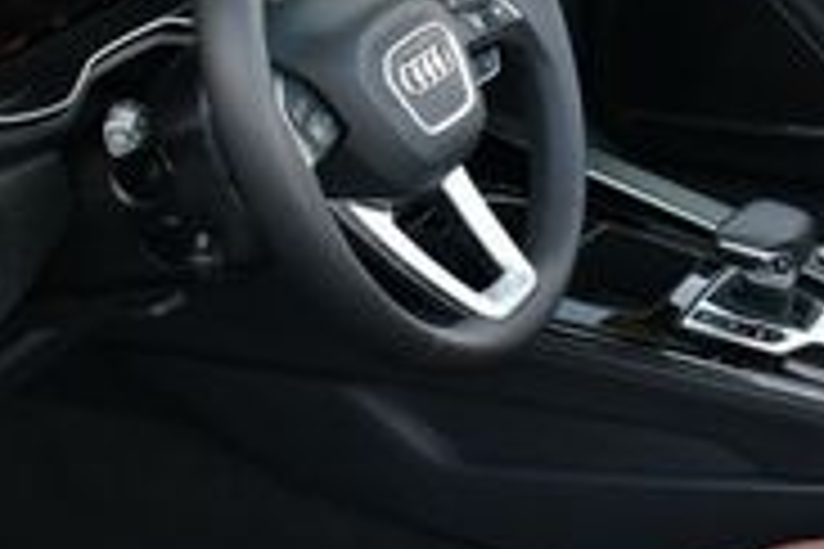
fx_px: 2884
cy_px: 418
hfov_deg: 15.6
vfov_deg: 10.9
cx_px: 1004
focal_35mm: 126
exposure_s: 1/250
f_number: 4
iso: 400
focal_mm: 18
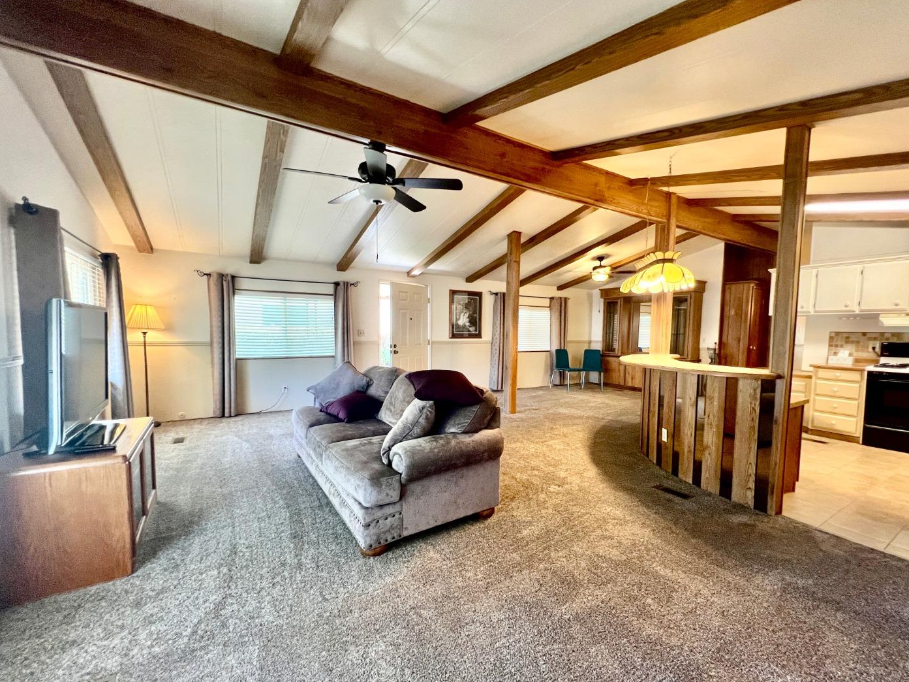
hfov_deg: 102.0
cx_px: 470
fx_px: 368
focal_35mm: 14
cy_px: 359
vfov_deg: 85.6
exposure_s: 1/60
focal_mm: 1.57
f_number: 1.8
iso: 250
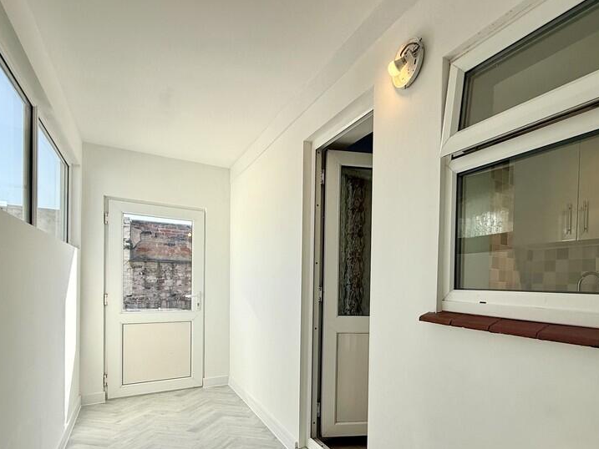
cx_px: 368
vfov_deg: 64.6
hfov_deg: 80.5
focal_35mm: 20
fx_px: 346
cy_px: 291
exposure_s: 1/357
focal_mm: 2.22
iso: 50
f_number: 2.2
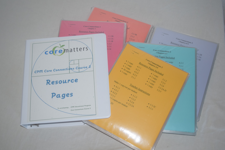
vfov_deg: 28.1
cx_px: 112
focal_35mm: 48
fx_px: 300
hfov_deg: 41.1
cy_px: 75
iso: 800
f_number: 4.5
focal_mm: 32
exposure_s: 1/60
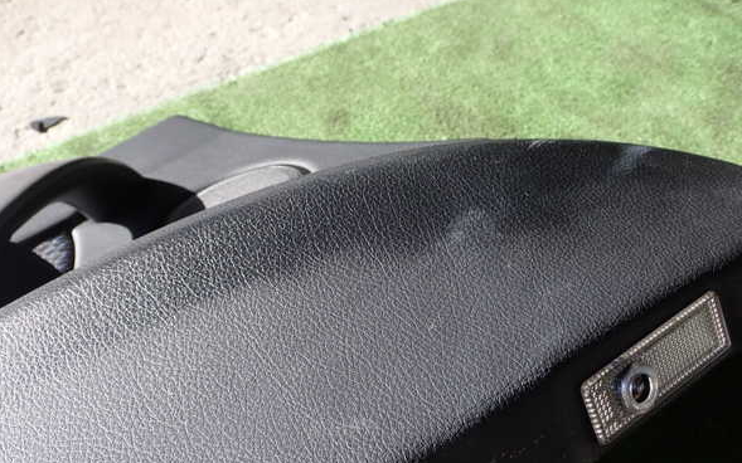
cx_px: 374
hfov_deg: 48.2
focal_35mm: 41
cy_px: 248
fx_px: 829
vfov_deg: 31.2
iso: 100
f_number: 3.5
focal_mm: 6.83
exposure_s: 1/160
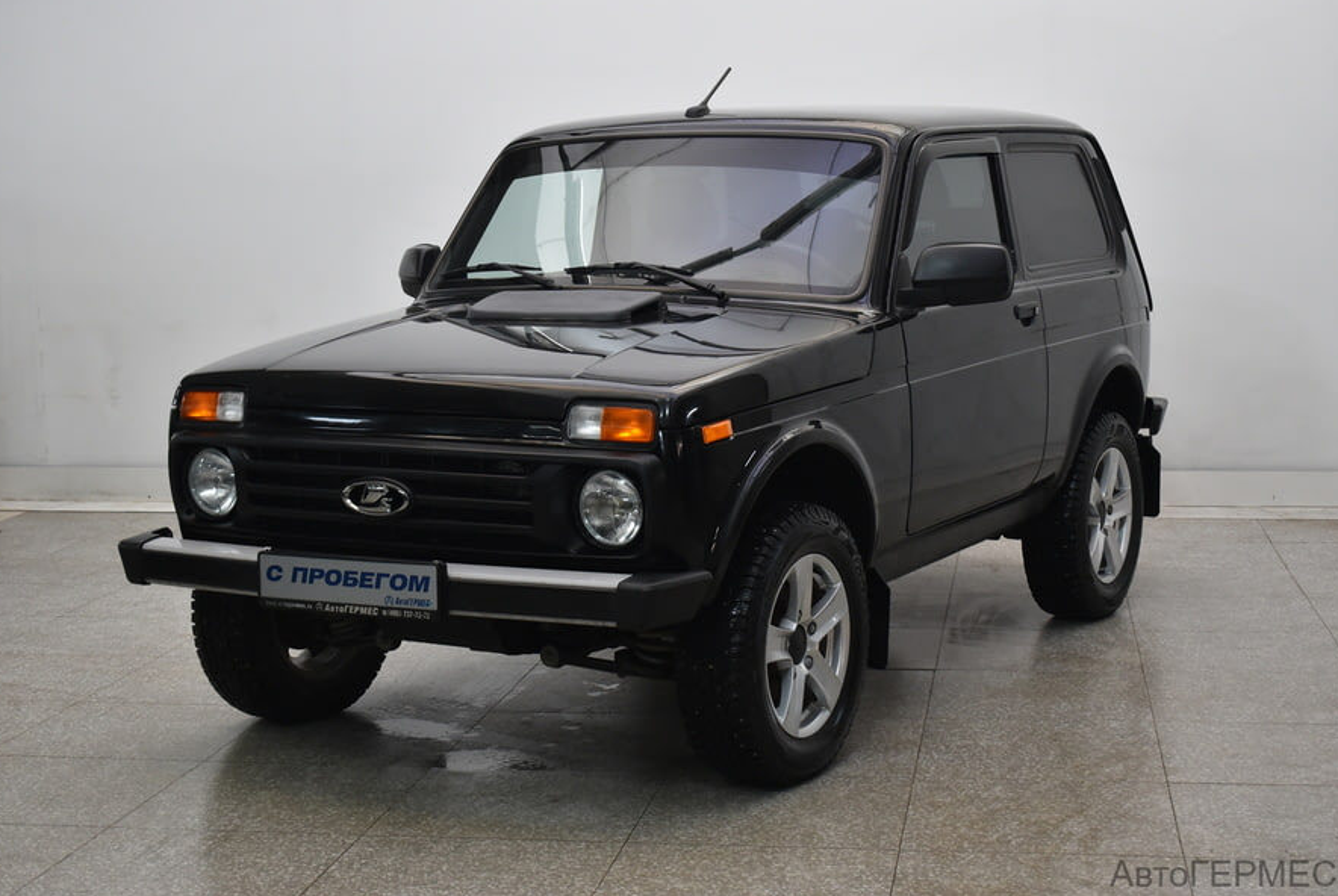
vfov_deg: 23.5
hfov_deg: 34.4
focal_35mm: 58
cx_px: 671
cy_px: 448
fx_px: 2159
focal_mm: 38
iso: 800
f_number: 4.8
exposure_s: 1/60
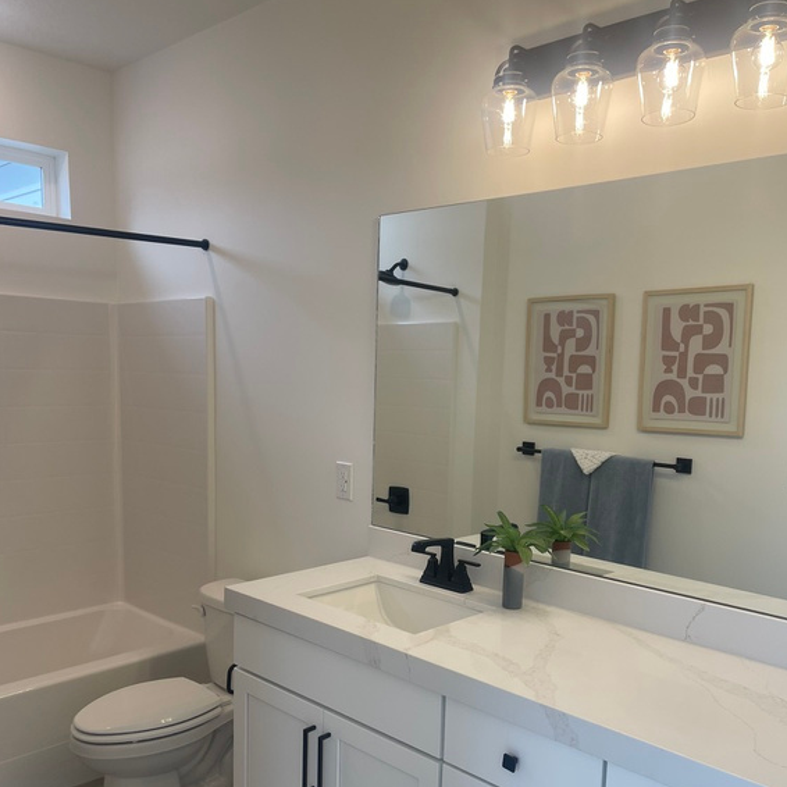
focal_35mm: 30
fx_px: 772
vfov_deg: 53.7
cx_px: 392
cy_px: 471
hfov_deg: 54.0
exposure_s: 1/177
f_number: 1.6
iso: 32
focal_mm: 5.1
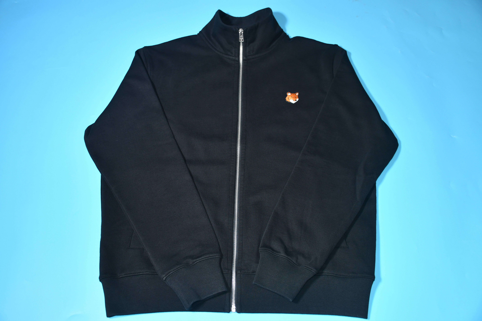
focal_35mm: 39
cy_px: 160
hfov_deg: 49.6
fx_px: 522
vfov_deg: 34.2
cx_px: 241
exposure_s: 1/125
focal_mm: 26
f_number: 3.8
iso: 280
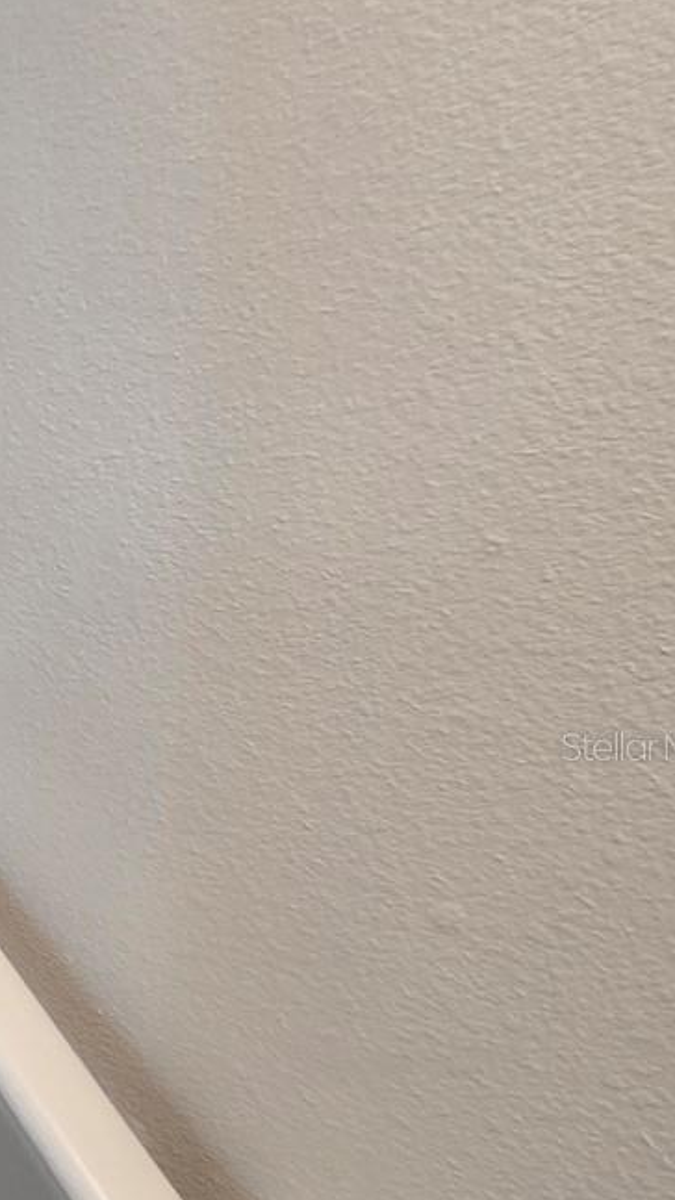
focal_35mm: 35
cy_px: 746
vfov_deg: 56.0
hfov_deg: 18.1
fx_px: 1114
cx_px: -747
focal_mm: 2.2
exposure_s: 1/60
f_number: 1.9
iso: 200
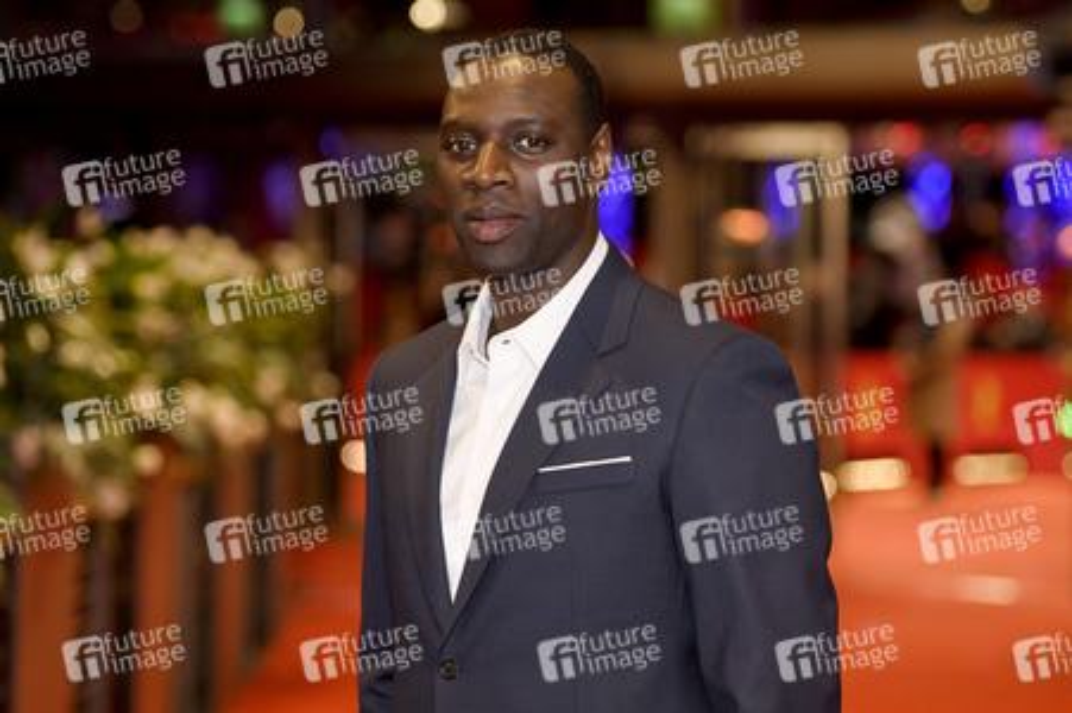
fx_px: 3273
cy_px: 356
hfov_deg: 18.6
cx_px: 536
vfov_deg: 12.4
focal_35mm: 110
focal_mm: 110
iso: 800
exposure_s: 1/320
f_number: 3.2
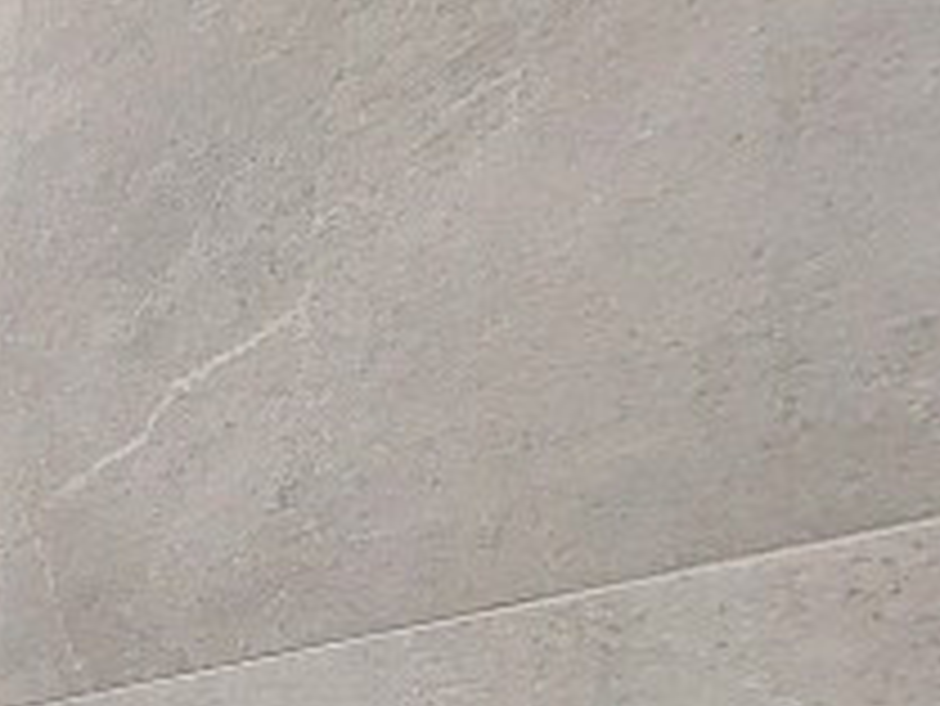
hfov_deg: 20.7
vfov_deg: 24.1
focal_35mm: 53
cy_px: 926
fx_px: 1440
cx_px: -843
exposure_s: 1/60
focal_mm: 1.74
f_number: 2.2
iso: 200
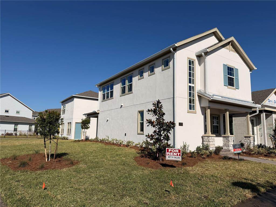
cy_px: 104
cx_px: 138
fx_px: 191
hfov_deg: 71.6
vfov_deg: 56.8
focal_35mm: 24
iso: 80
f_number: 1.78
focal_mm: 6.76
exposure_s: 1/11905
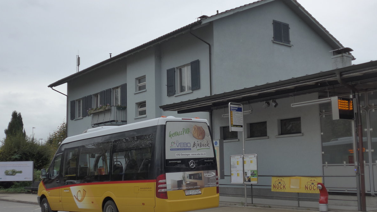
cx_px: 188
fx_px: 450
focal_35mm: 45
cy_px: 119
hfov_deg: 45.5
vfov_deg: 26.5
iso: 160
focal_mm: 8.4
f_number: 2.6
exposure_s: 1/400
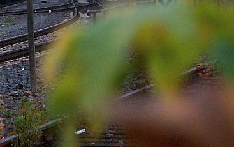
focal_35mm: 393
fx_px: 2508
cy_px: -66
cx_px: -39
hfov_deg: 5.3
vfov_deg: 3.3
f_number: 3.2
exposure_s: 1/125
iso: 200
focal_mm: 34.07
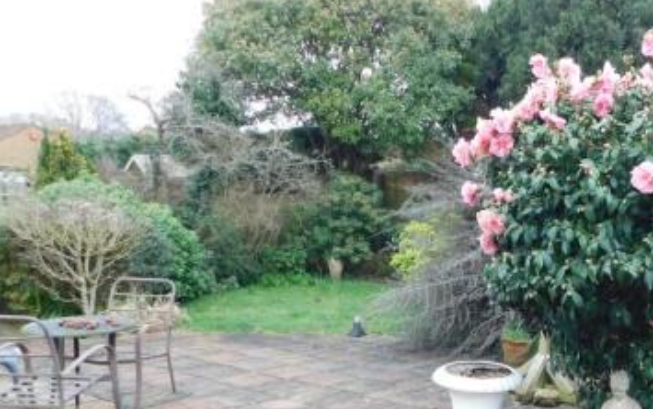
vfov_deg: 31.6
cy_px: 294
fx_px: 712
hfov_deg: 47.1
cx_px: 505
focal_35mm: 40
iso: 125
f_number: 3
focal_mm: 4
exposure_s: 1/100
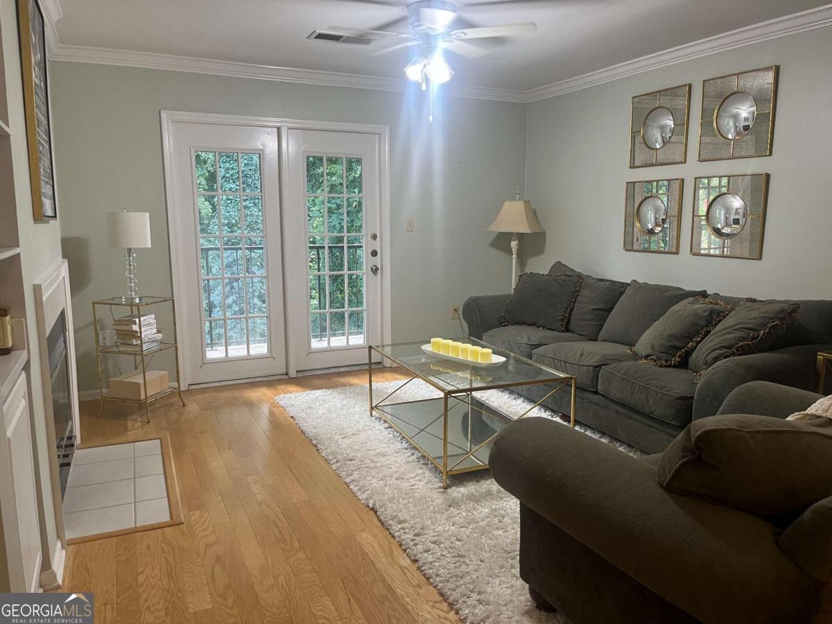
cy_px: 312
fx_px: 625
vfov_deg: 53.1
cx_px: 416
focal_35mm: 26
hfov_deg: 67.3
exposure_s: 1/60
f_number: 1.6
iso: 80
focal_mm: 5.1
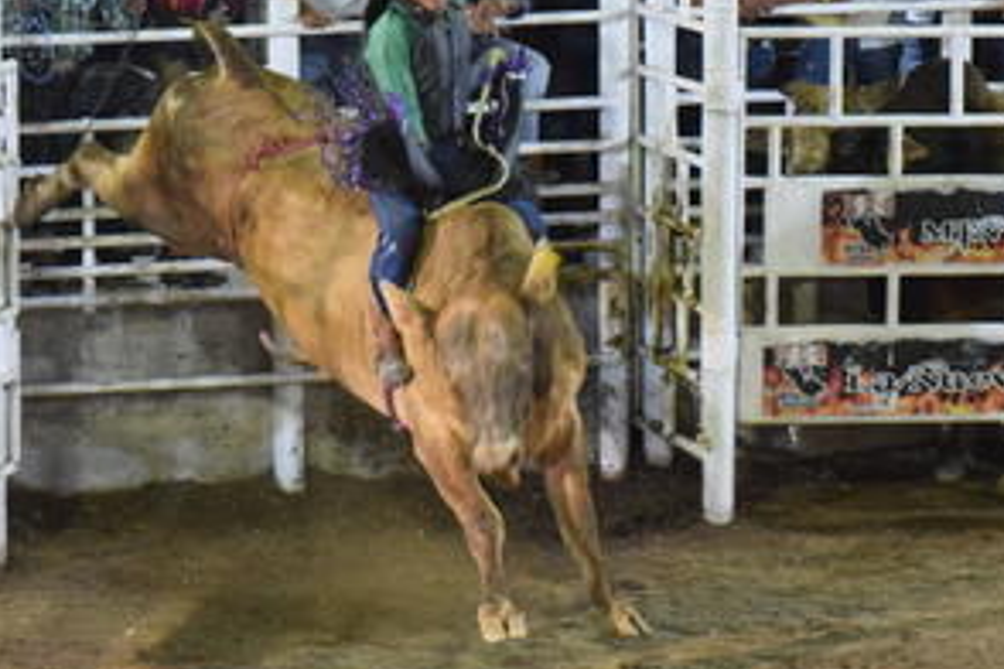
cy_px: 253
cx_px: 403
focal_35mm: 235
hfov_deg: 8.8
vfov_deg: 5.8
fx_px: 6553
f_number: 4.5
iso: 6400
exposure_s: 1/160
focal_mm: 92
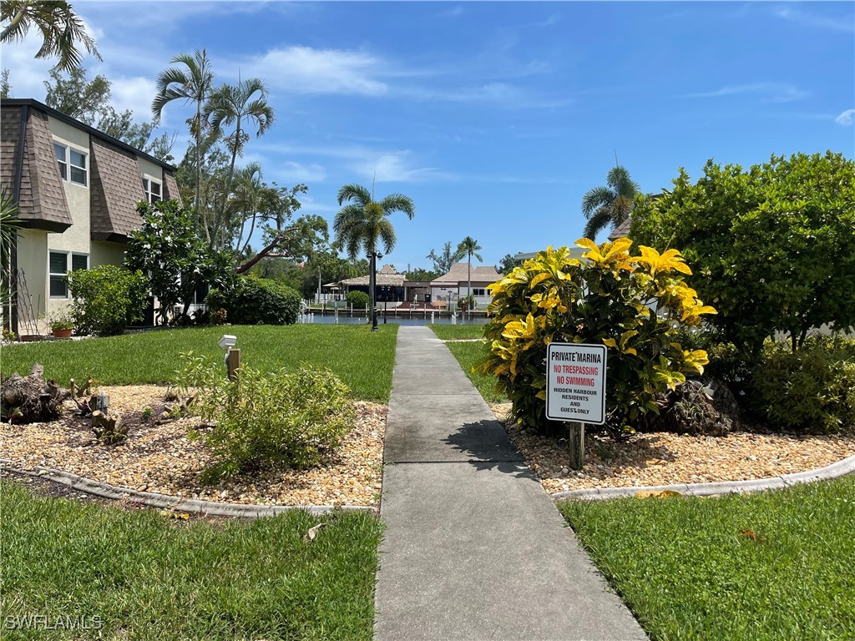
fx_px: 617
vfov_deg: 54.9
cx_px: 428
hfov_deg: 69.4
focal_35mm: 25
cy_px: 320
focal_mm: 5.1
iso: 32
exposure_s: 1/3922
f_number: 1.6
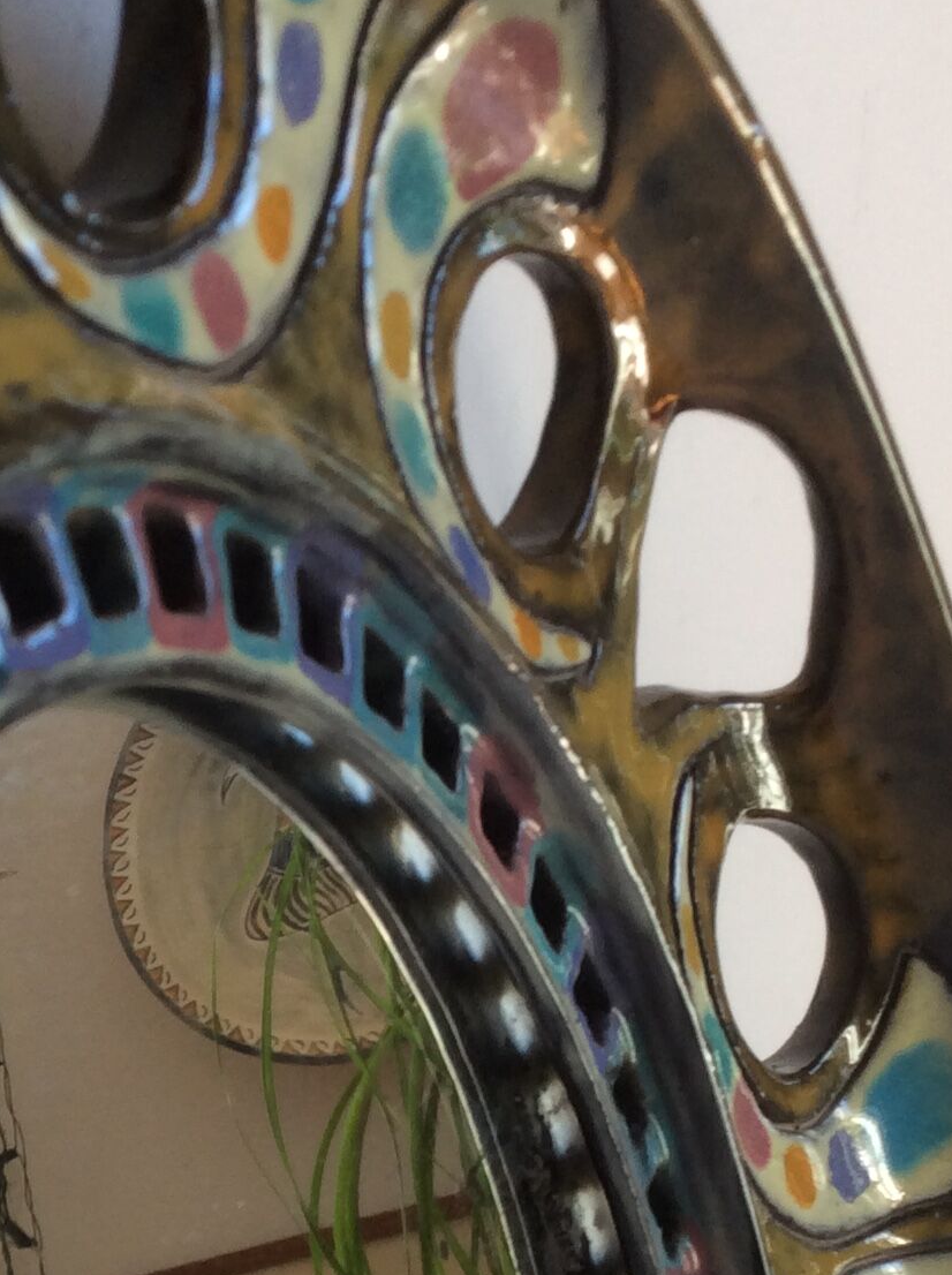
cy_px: 974
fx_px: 2758
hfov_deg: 19.1
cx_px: 45
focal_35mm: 75
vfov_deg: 25.7
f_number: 2.4
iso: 32
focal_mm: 3.3
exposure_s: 1/25
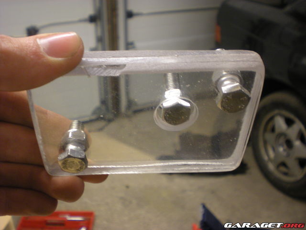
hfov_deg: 42.9
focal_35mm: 44
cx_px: 153
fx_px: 389
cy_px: 115
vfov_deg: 32.9
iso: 200
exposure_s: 1/17.7
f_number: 3.5
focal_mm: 7.4
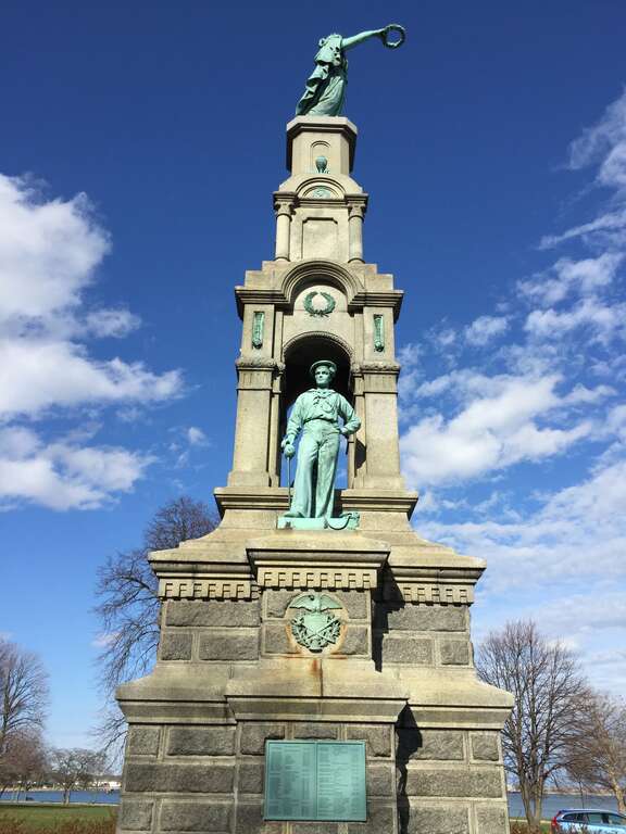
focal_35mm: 29
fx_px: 699
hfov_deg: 48.2
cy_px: 417
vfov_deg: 61.7
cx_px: 313
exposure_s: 1/2475
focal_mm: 4.15
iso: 32
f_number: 2.2
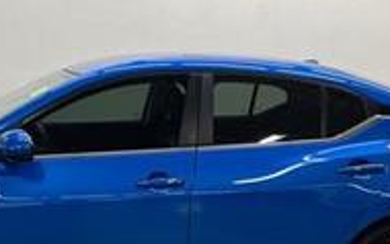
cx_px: 129
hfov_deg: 28.0
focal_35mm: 73
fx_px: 776
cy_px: 238
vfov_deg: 17.5
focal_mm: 5.7
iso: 80
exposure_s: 1/60
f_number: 1.5
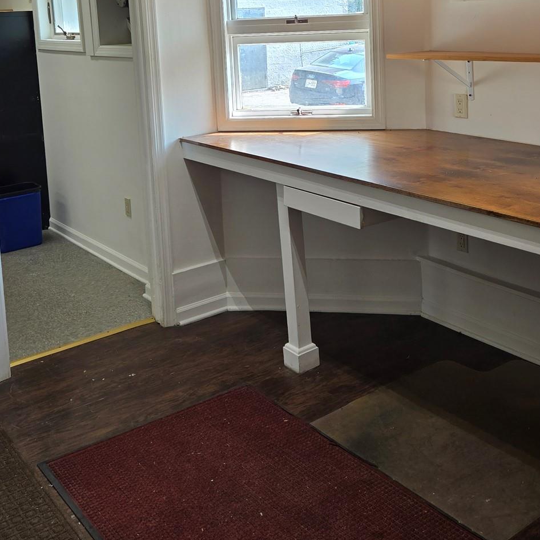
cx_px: 301
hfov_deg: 38.3
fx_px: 777
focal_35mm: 44
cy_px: 112
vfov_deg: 37.1
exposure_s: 1/120
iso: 32
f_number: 1.8
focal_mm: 5.4
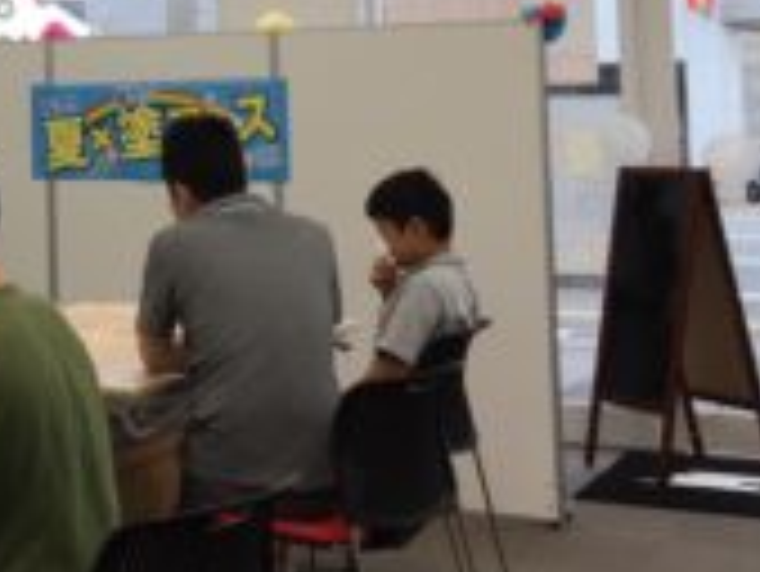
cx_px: -63
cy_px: 5
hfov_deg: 23.8
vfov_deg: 18.7
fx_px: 1692
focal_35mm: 77
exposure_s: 1/120
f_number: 2.2
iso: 32
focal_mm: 4.15
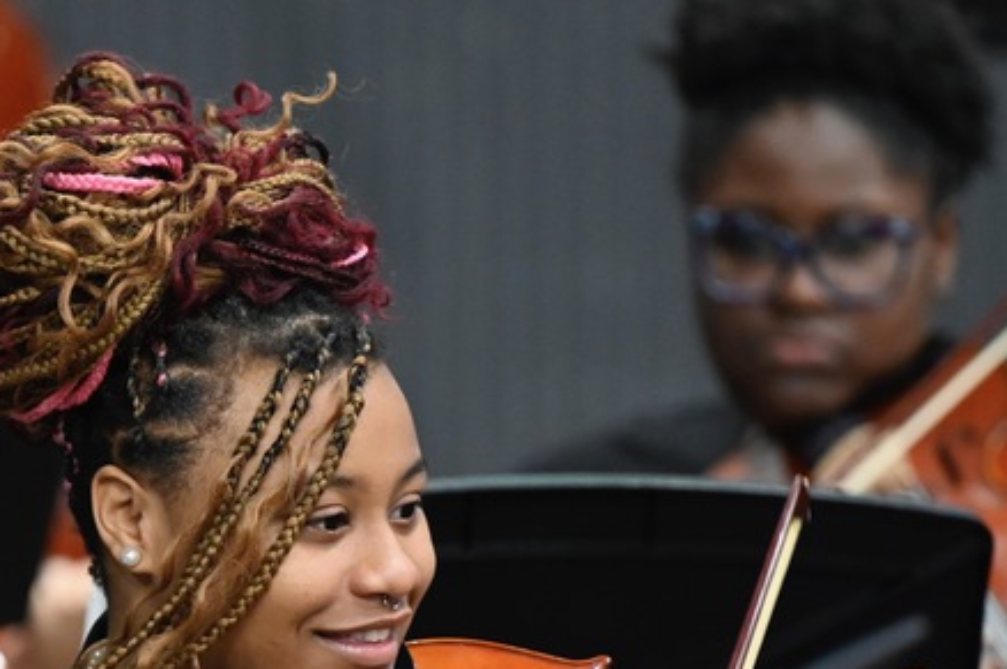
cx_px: 313
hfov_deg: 4.4
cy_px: 574
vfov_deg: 2.9
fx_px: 13076
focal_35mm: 468
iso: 5000
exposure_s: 1/125
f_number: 2.8
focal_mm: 200
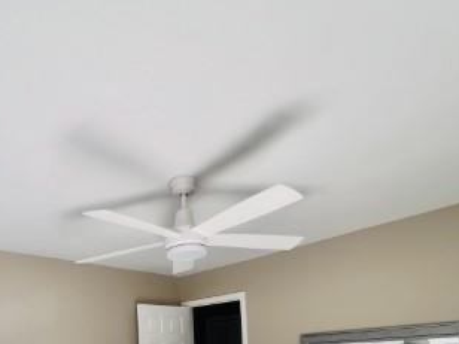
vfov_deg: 43.9
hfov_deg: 62.5
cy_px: 344
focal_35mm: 27
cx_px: 130
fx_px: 358
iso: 32
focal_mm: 1.57
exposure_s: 1/115
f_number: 1.8
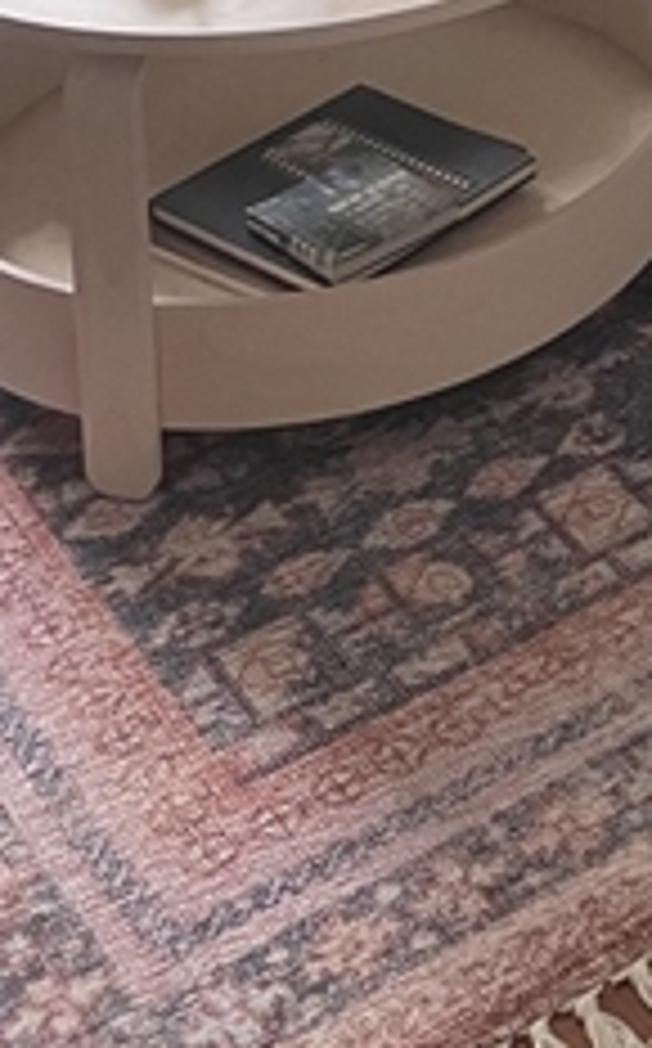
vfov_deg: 19.2
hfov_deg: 13.0
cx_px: 1165
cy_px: -634
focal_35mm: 91
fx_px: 2595
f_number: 1.6
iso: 160
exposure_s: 1/60
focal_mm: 4.2
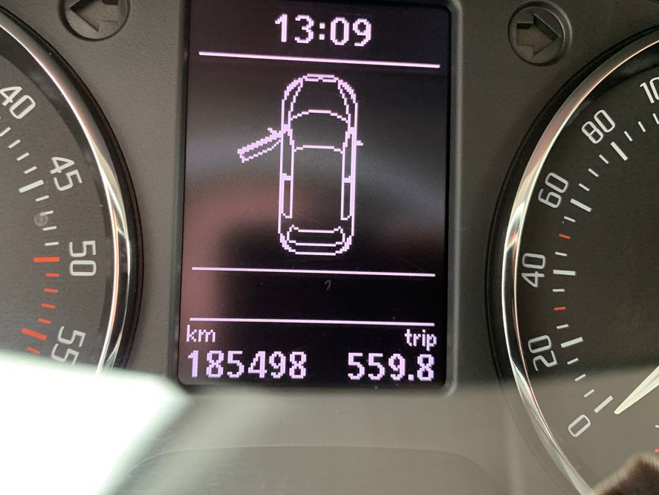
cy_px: 230
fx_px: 571
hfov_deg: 59.9
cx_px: 304
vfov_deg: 46.8
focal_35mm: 30
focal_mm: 4.25
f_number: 1.8
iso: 250
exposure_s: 1/60
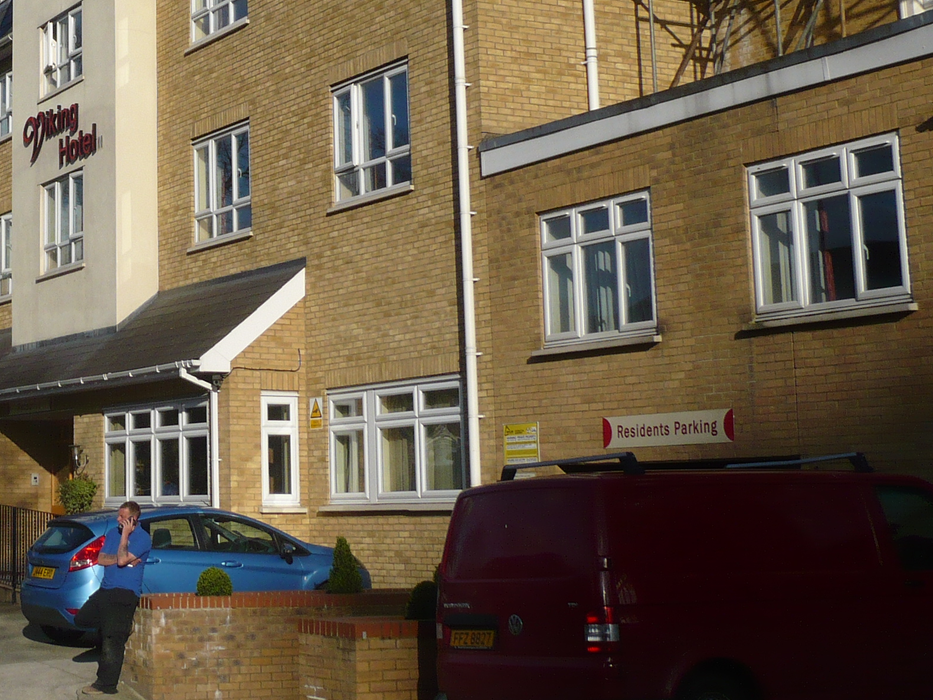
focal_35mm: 68
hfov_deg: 27.5
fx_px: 1833
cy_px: 155
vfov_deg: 21.4
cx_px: 83
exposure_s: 1/400
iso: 100
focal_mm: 5.8
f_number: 8
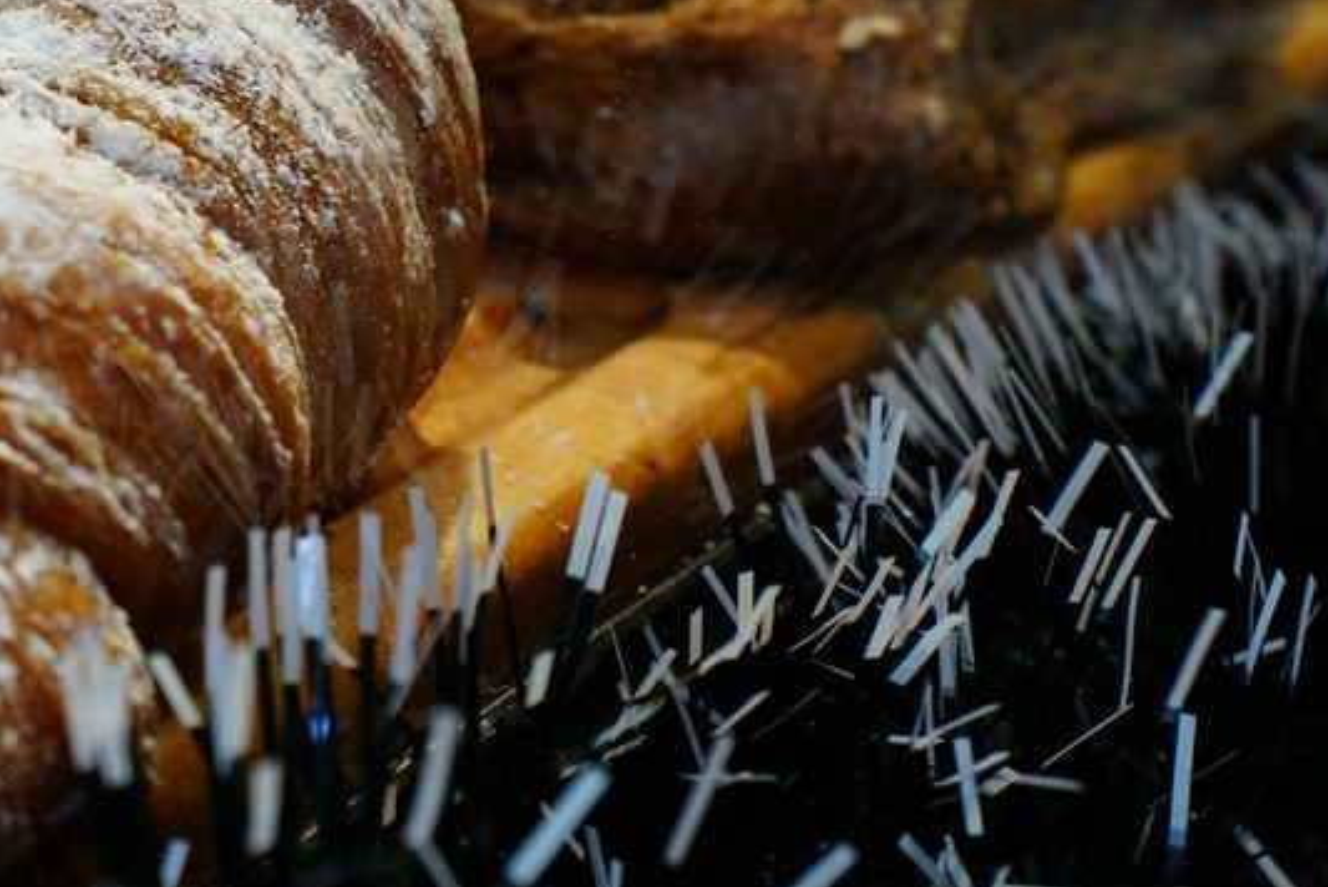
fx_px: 3322
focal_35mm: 90
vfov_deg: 14.7
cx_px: -481
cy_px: -198
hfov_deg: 20.3
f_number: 4
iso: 320
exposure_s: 1/60
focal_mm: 20
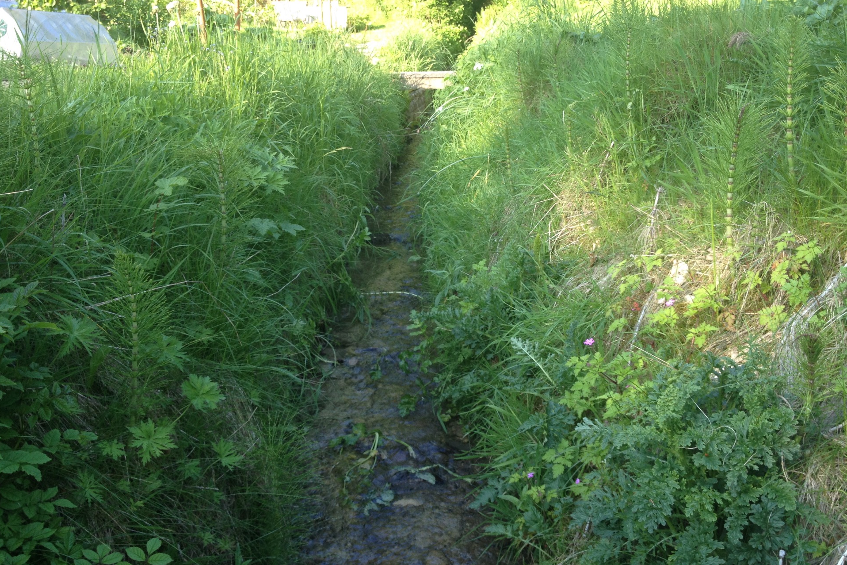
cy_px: 300
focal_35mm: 38
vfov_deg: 35.0
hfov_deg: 50.7
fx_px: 894
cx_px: 412
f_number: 2.4
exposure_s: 1/120
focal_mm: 4.28
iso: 50
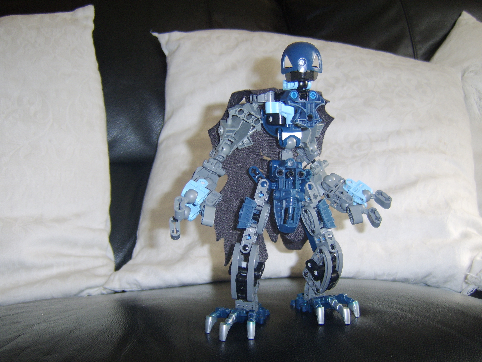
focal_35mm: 31
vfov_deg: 45.4
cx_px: 241
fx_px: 432
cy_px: 181
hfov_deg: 58.4
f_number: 2.7
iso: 141
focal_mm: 8.13
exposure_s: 1/30
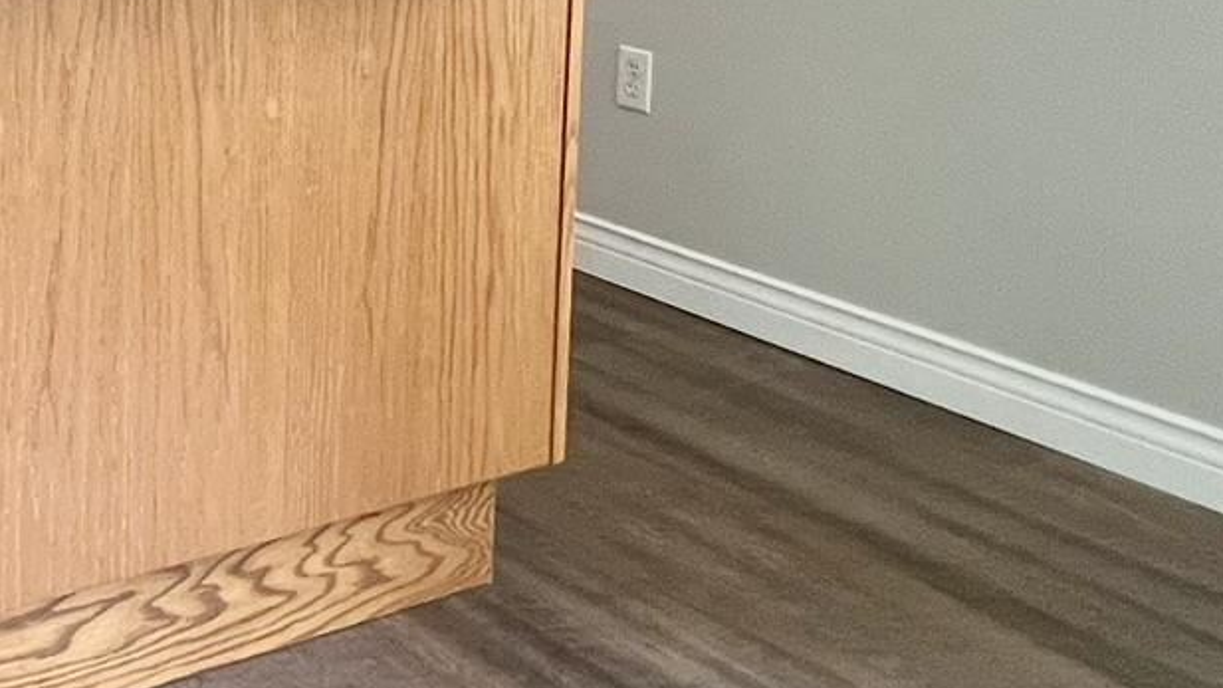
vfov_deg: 22.9
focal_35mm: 47
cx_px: -163
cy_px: -184
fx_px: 1524
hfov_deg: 36.2
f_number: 1.8
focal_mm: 1.57
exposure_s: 1/60
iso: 200
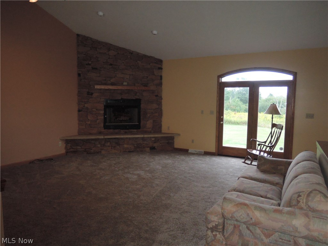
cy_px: 123
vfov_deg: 56.8
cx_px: 164
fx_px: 227
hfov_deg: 71.6
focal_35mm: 24
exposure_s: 1/60
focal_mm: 5.1
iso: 800
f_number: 1.8
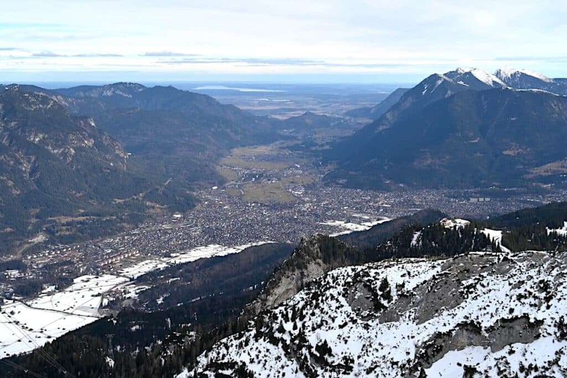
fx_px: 630
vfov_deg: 33.4
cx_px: 284
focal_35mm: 40
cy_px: 189
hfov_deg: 48.5
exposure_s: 1/320
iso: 100
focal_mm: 40
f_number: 6.3
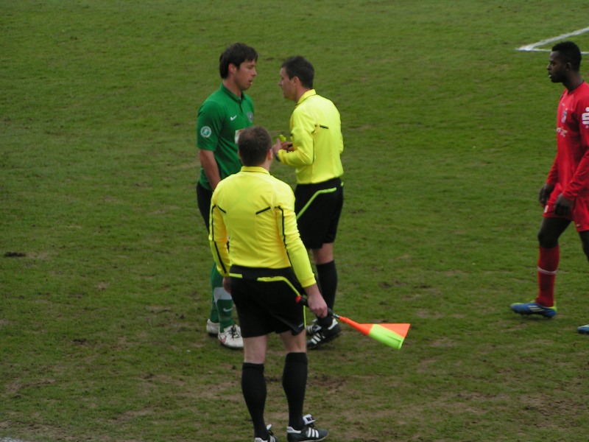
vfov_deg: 8.2
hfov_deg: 11.0
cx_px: 294
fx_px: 3063
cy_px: 221
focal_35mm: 180
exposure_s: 1/200
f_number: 3.5
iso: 50
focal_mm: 27.5
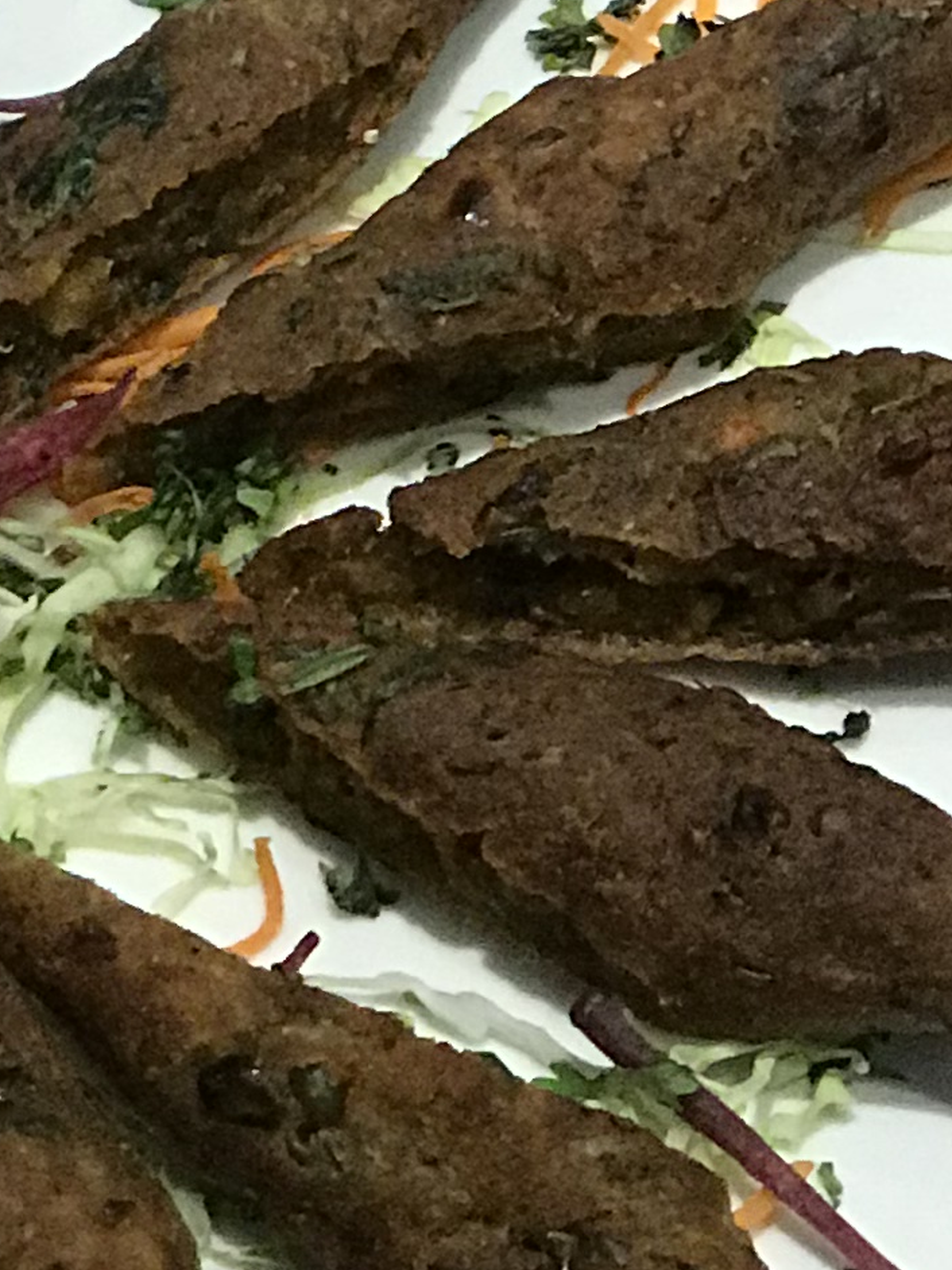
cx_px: -74
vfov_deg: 8.0
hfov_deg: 6.1
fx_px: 8951
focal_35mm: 244
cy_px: -189
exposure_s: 1/50
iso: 125
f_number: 2.8
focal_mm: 6.6
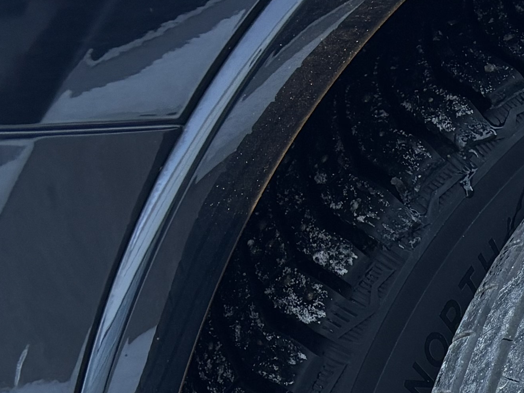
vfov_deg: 12.2
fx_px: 1696
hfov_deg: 15.5
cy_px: 685
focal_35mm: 112
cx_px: 899
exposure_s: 1/121
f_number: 1.6
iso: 40
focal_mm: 5.96
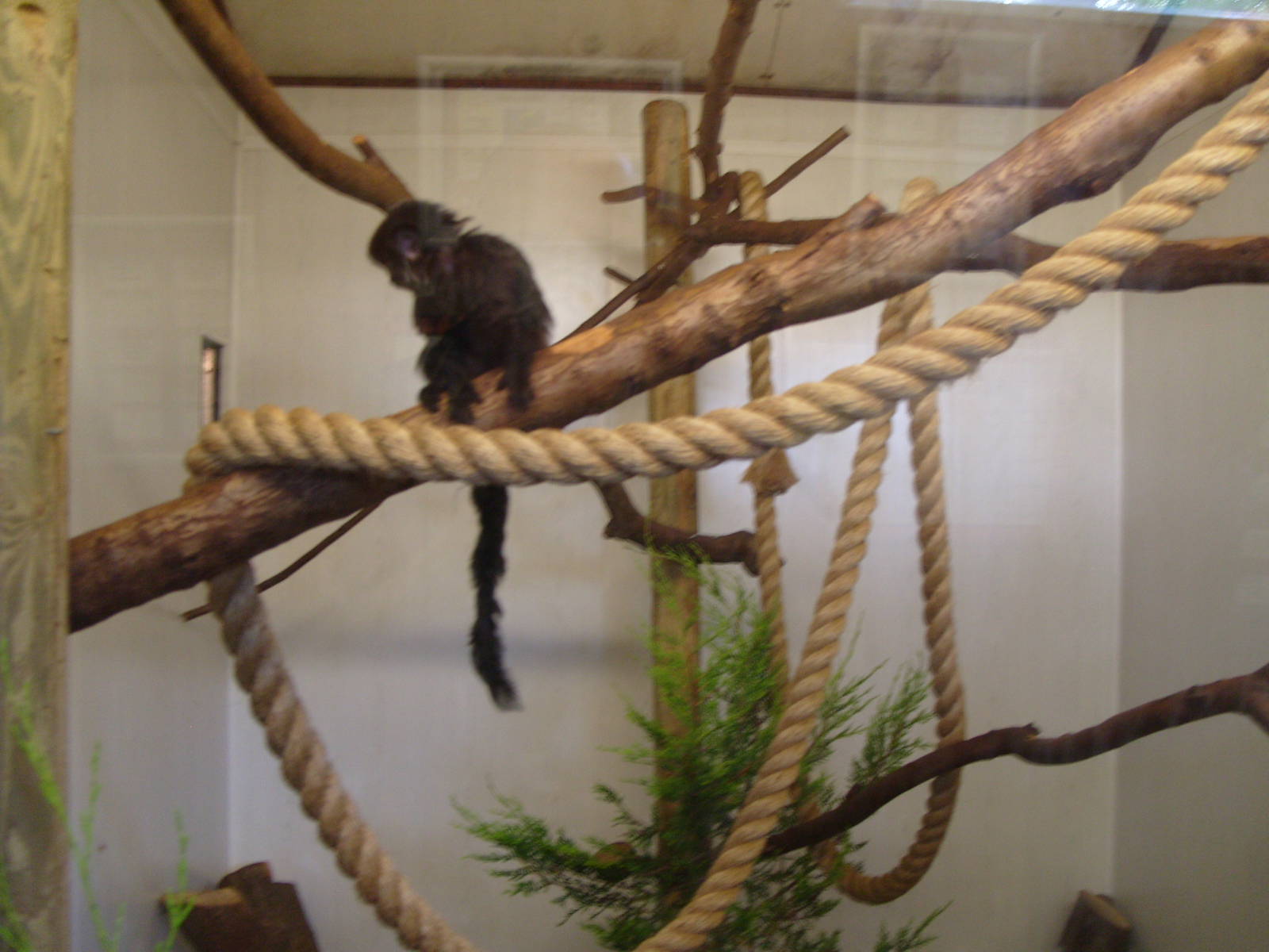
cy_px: 476
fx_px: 1283
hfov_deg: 52.6
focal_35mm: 35
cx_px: 634
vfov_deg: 40.7
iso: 200
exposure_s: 1/8
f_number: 2.8
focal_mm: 7.8
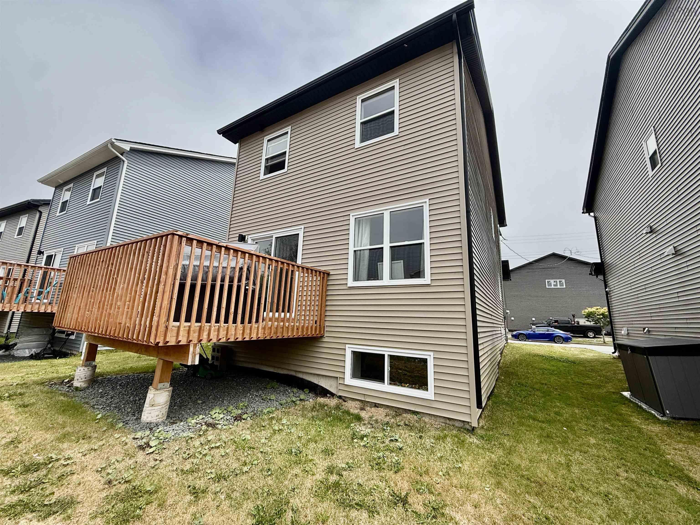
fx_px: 283
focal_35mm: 14
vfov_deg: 85.7
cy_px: 262
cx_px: 350
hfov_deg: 102.1
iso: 64
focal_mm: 2.22
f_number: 2.2
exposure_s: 1/2165
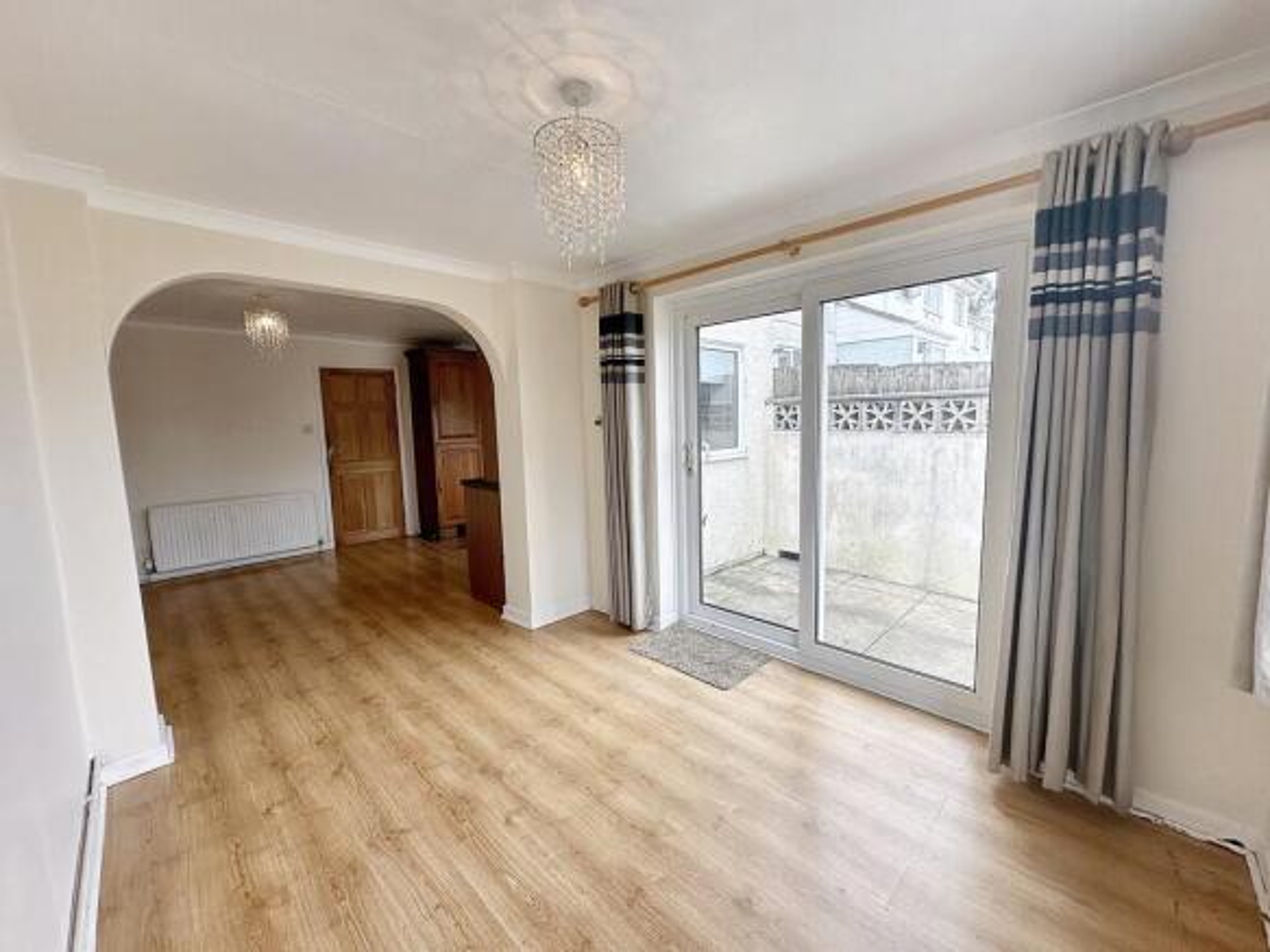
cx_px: 635
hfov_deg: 102.1
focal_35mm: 14
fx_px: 514
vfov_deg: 85.7
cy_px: 476
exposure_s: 1/321
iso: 40
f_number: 2.2
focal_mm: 2.2
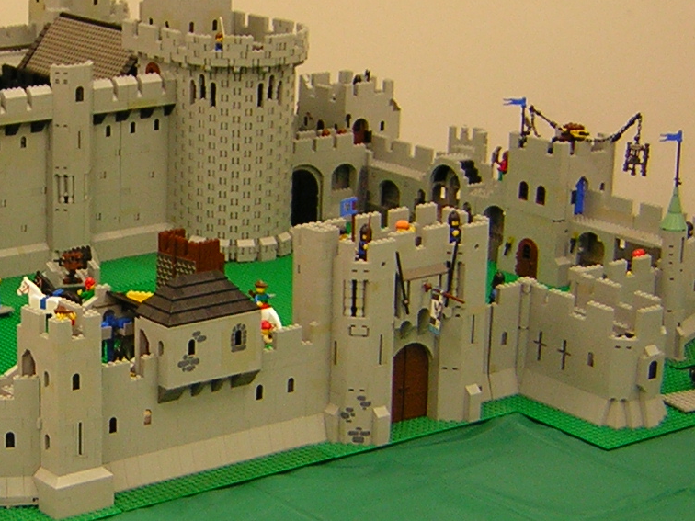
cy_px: 300
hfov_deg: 21.2
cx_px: 112
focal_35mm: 91
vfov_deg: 16.2
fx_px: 1827
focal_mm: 5.6
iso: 67
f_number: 2.8
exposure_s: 1/5.6
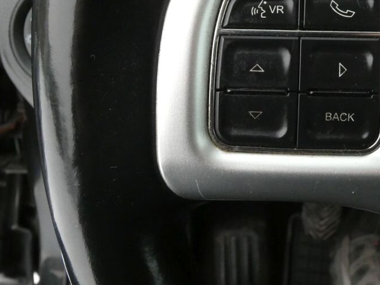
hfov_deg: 37.1
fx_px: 560
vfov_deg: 28.1
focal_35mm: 51
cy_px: 67
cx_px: 253
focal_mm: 6
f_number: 5.6
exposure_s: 1/80
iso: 800
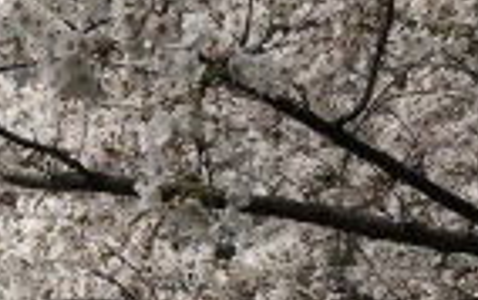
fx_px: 1695
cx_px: -168
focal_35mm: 130
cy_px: 347
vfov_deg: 10.0
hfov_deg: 15.2
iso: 25
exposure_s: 1/725
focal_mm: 4.15
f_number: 2.2
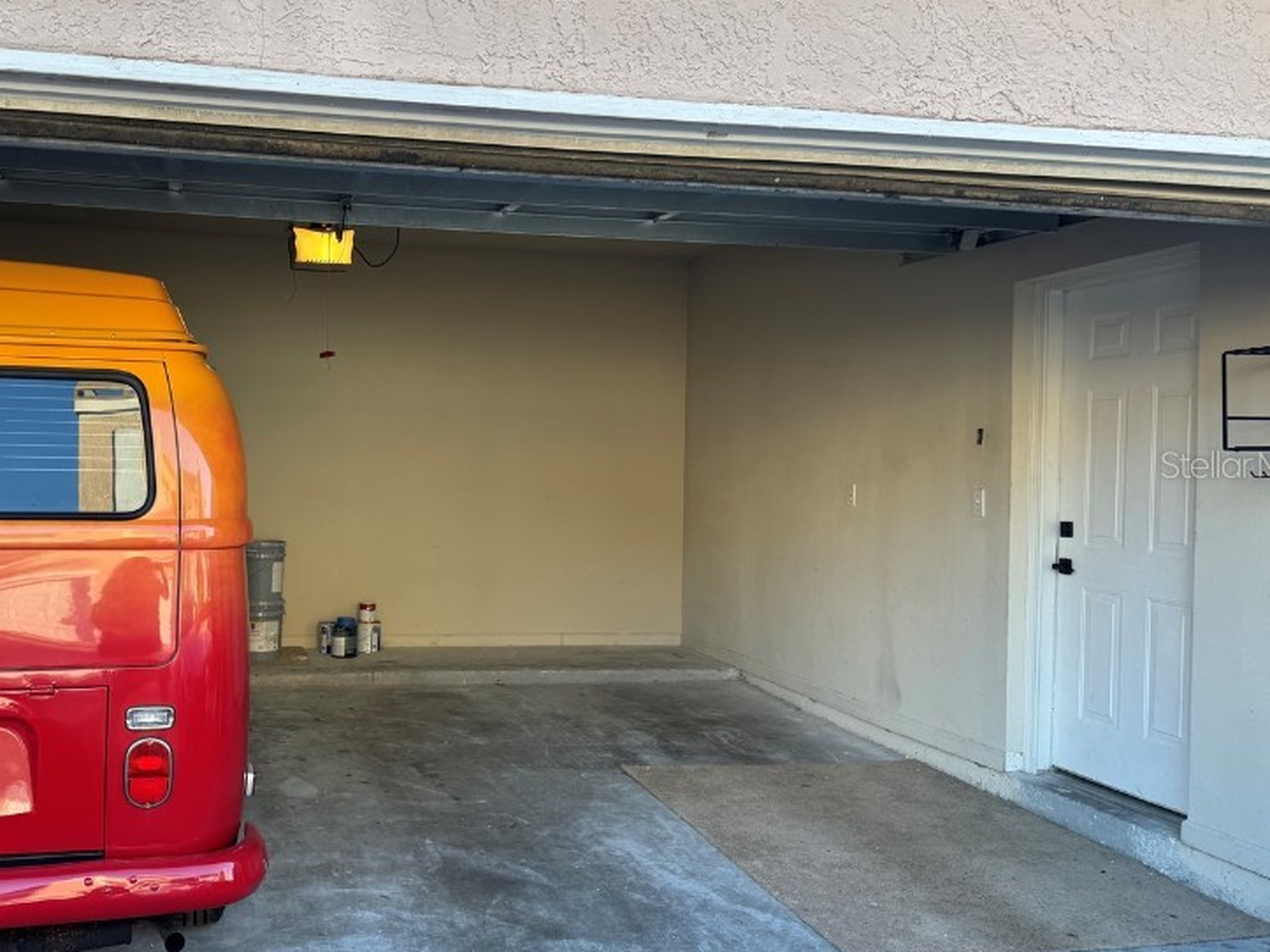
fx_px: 1247
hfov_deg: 53.0
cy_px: 464
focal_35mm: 34
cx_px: 427
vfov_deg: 41.8
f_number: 1.78
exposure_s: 1/230
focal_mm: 6.76
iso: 64
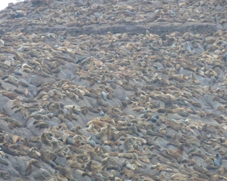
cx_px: 120
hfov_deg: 6.2
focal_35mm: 313
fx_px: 2102
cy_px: 91
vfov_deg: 4.9
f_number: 4.9
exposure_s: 1/160
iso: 800
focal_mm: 49.2
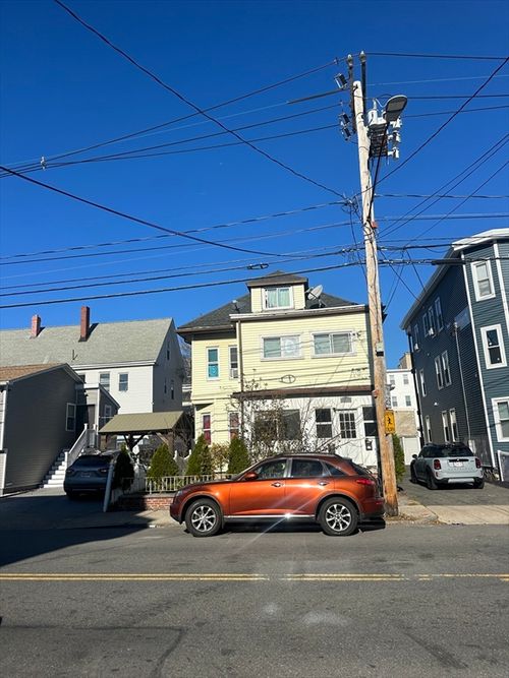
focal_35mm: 24
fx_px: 471
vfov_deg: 71.6
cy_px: 339
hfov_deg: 56.8
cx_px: 254
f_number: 1.78
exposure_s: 1/7042
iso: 80
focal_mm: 6.86
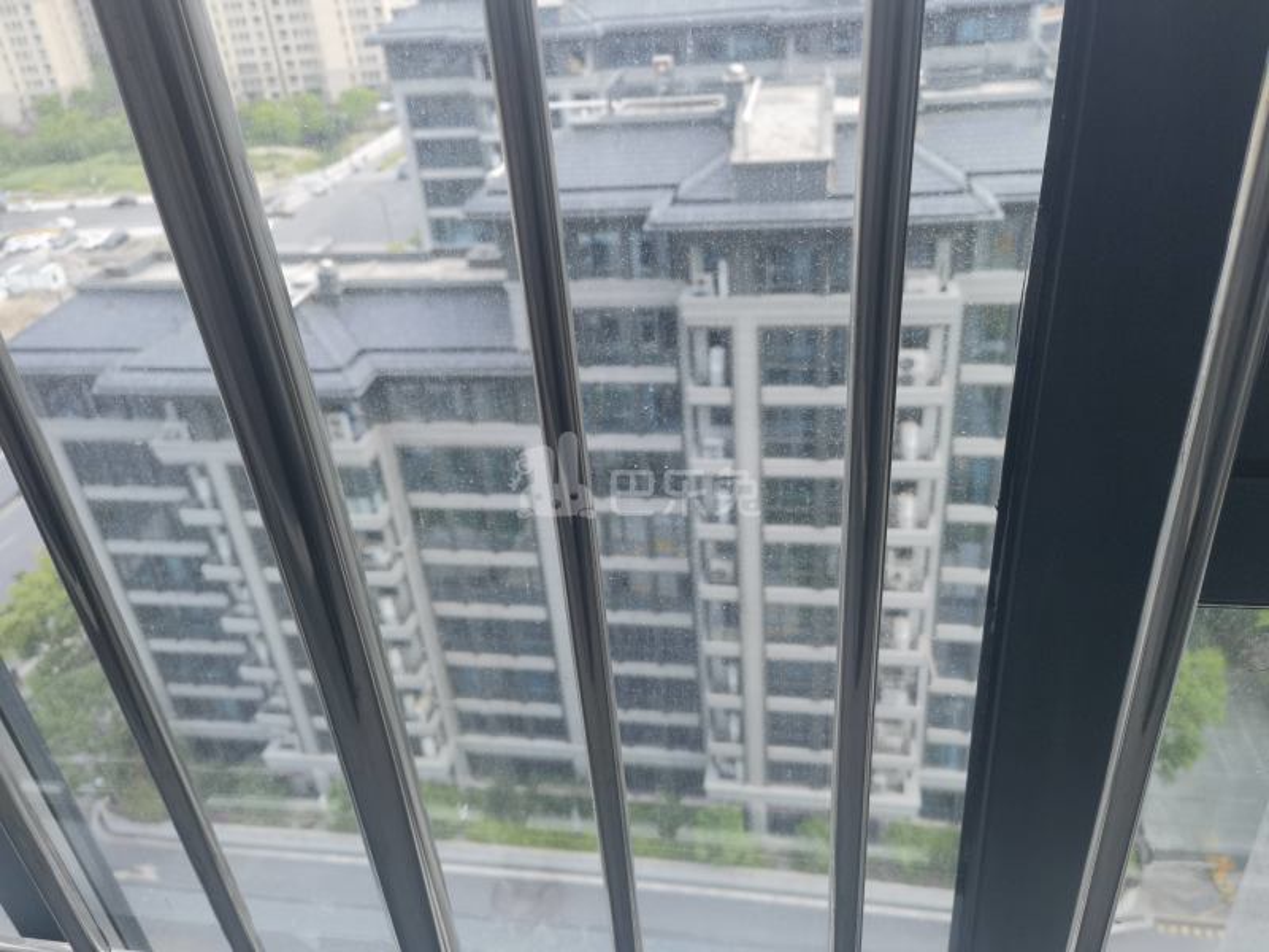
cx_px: 634
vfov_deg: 51.4
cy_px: 476
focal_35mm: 27
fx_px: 990
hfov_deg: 65.3
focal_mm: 6.67
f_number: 1.9
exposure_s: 1/340
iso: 50
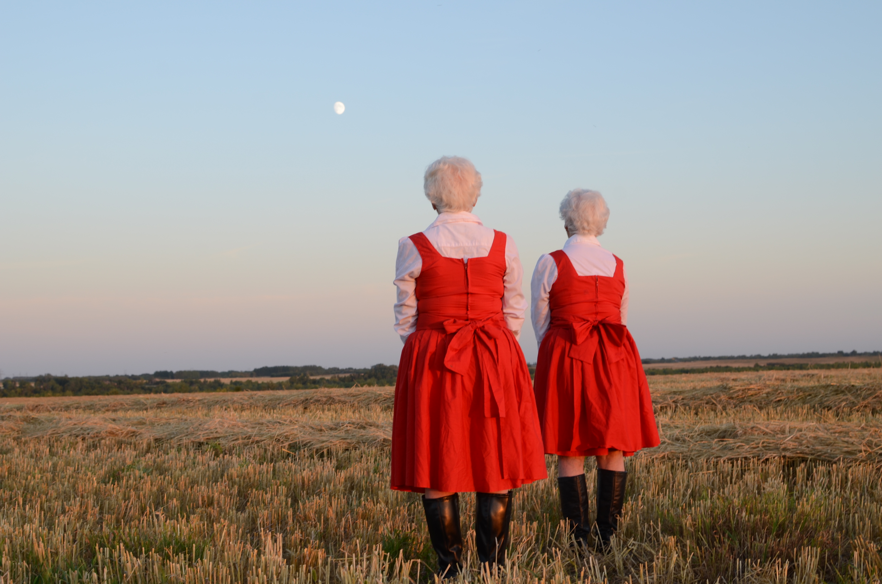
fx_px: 1284
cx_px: 441
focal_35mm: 52
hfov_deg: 37.9
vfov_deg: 25.6
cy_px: 292
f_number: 7.1
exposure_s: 1/30
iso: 100
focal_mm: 35
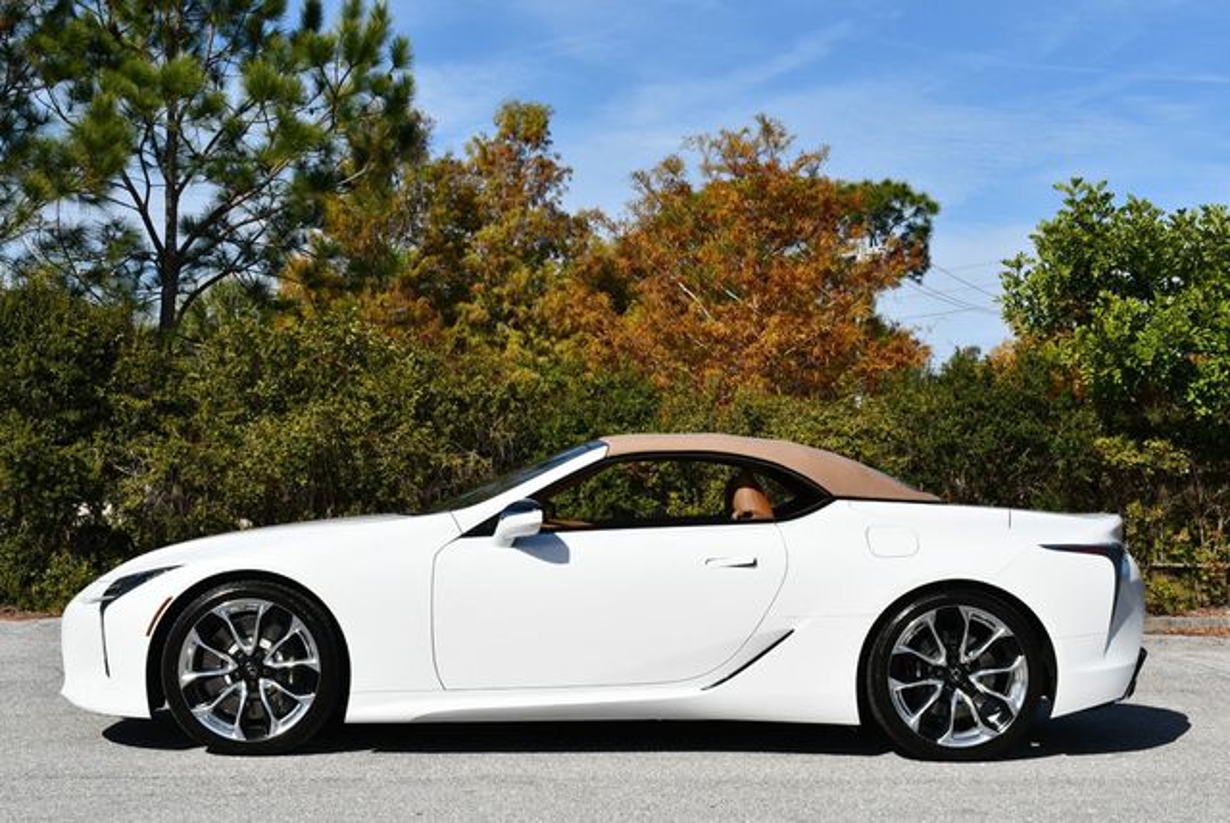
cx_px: 615
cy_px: 412
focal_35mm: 60
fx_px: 2052
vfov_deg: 22.7
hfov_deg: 33.4
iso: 100
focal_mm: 30
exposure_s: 1/400
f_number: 10
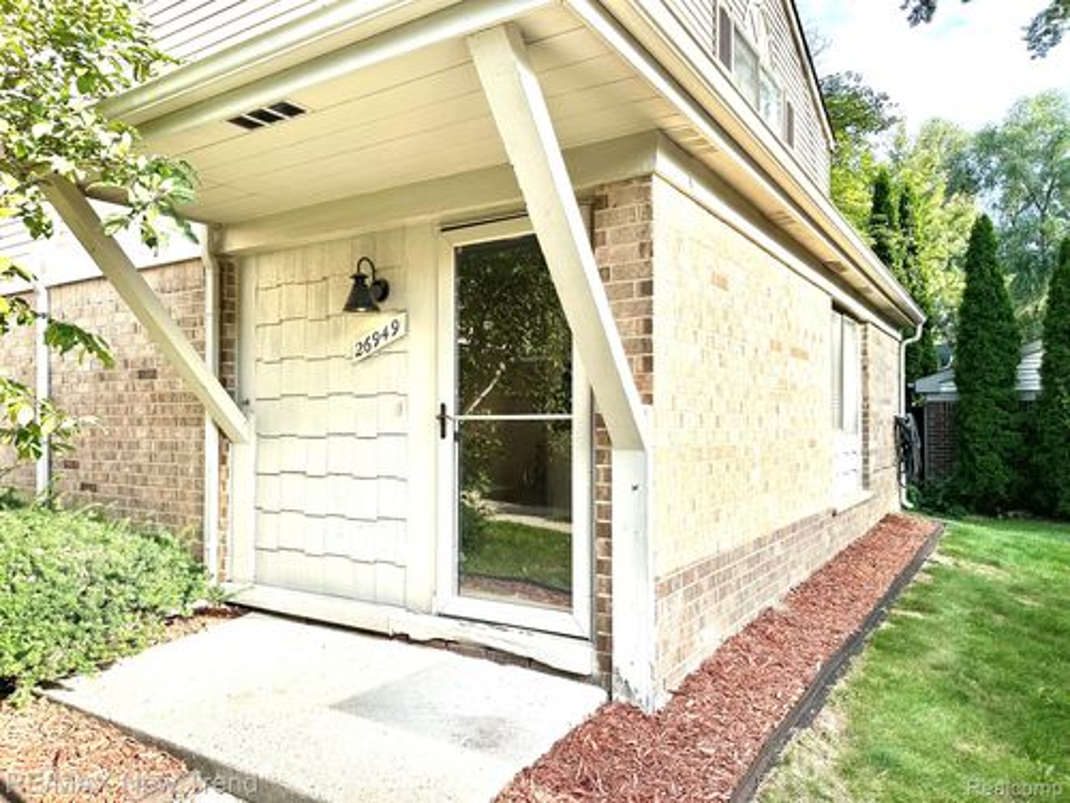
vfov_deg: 56.8
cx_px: 535
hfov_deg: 71.6
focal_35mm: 24
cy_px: 402
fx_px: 742
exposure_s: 1/1374
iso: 80
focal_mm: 6.86
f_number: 1.78
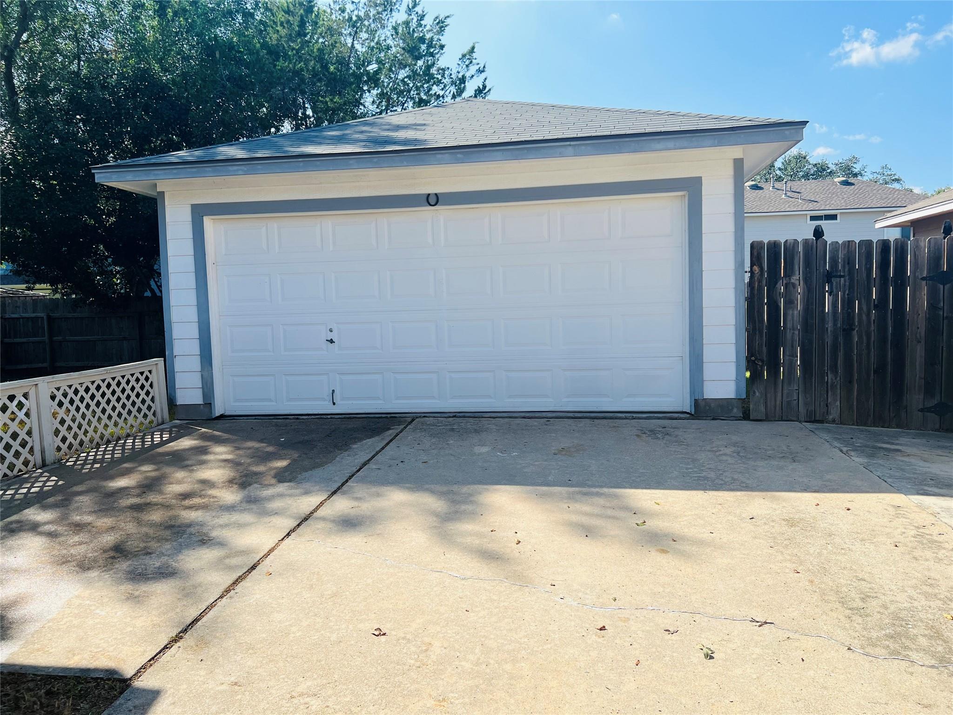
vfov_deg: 53.1
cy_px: 358
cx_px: 476
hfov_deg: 67.3
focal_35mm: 26
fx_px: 716
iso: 50
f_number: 1.5
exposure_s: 1/3257
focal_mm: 5.7
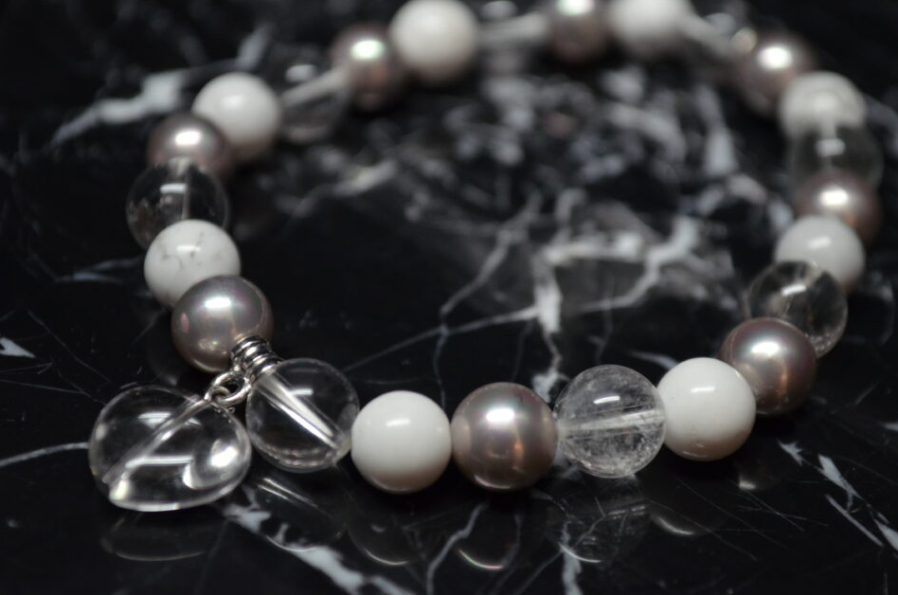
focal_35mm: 81
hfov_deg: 25.1
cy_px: 286
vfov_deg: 16.8
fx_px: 2016
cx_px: 478
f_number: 5.6
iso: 800
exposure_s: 1/125
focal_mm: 50
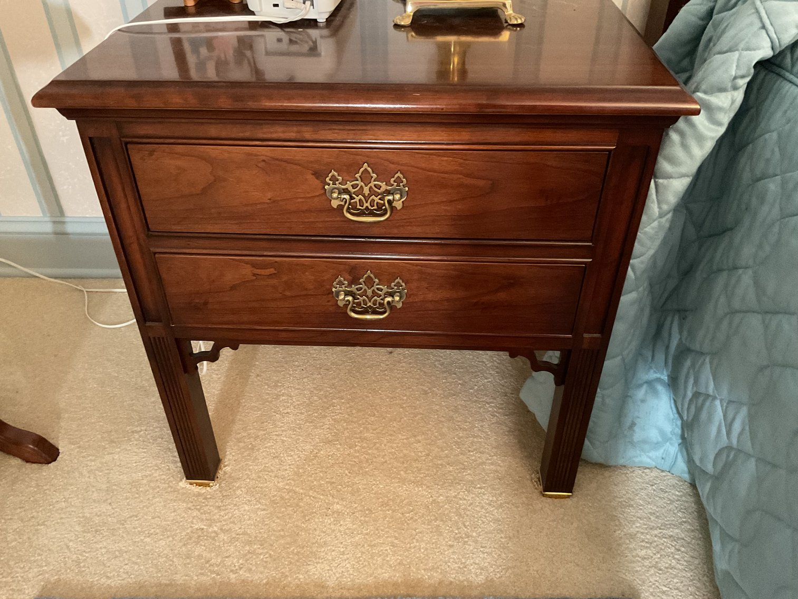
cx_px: 399
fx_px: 669
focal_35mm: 29
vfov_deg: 48.2
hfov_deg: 61.7
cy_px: 300
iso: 500
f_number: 1.8
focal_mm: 3
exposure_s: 1/30
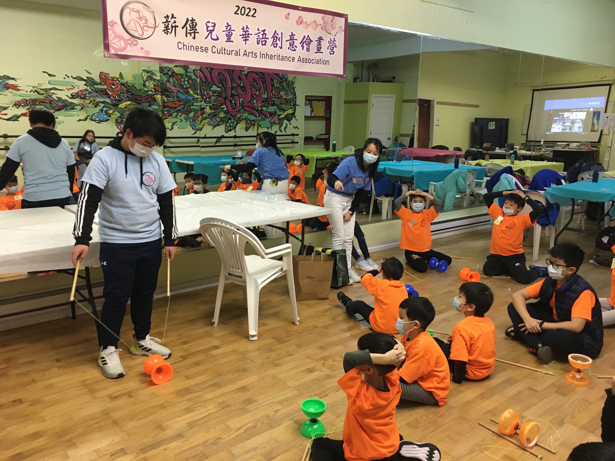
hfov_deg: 61.7
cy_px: 230
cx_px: 308
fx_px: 515
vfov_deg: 48.2
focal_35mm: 29
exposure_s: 1/30
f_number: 2.2
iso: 160
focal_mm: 4.15
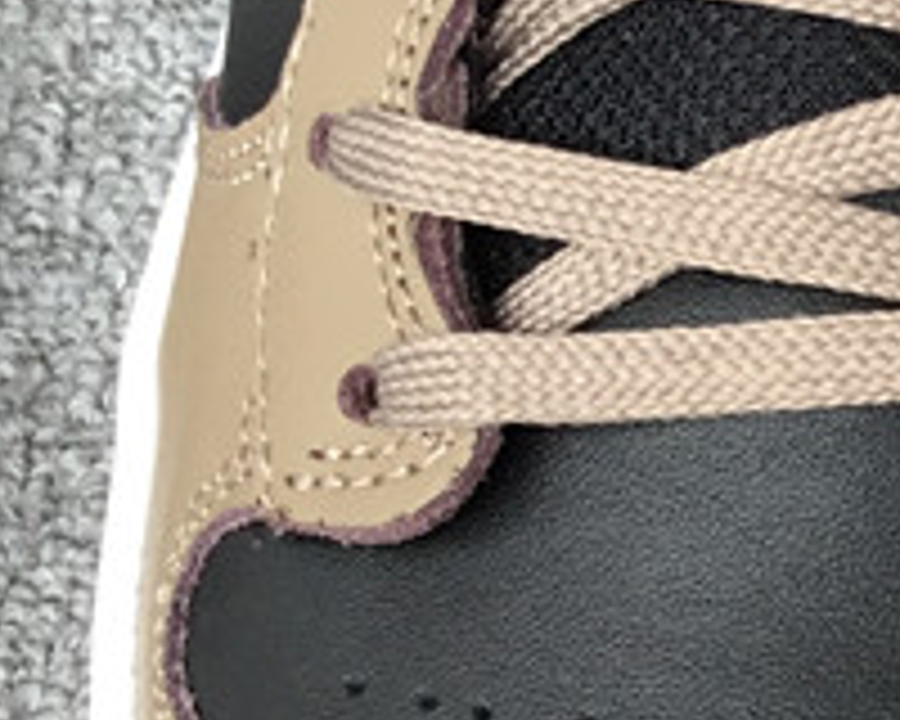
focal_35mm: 136
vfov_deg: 11.3
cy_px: 443
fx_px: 3623
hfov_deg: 13.2
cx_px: 1462
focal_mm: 3.3
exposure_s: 1/100
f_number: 2.4
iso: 25
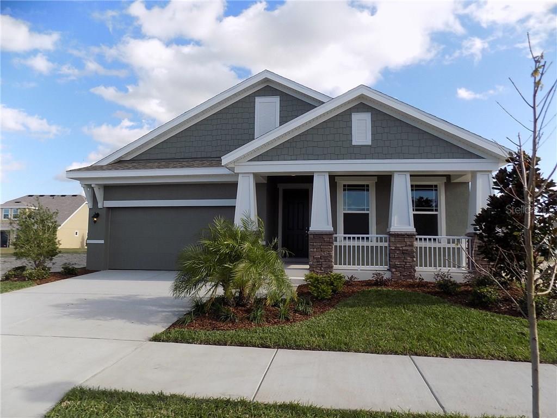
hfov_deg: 73.9
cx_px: 278
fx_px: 370
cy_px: 209
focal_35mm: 23
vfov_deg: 58.9
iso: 80
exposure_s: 1/640
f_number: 3.1
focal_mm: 4
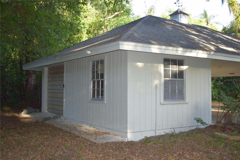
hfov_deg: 47.9
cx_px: 120
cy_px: 80
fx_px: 270
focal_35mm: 40
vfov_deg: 33.0
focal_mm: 27
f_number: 4
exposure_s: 1/160
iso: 400
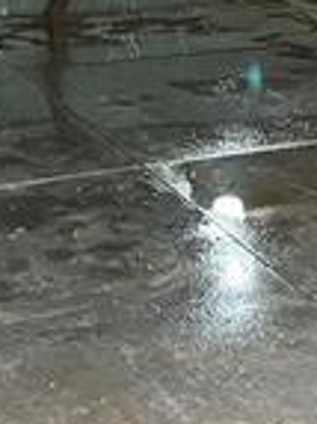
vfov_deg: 13.2
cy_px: -246
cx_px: 243
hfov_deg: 10.6
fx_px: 1712
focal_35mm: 140
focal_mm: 5.1
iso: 400
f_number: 1.6
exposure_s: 1/40
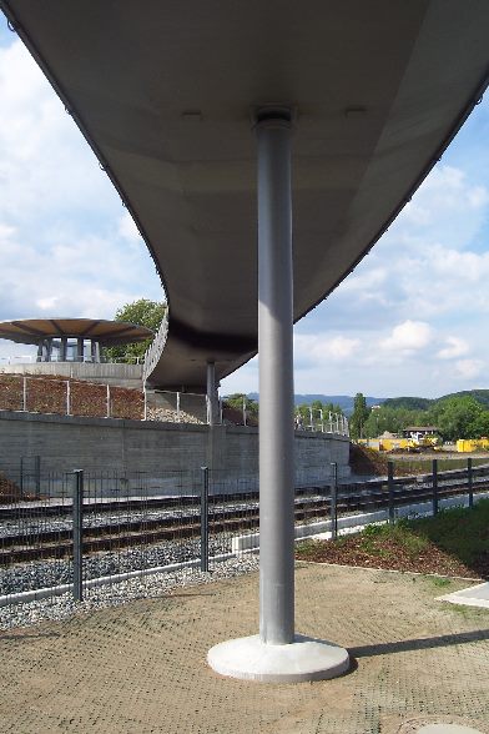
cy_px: 367
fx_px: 693
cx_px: 244
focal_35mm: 34
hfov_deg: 38.9
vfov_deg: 55.8
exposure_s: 1/350
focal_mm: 5.6
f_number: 5.6
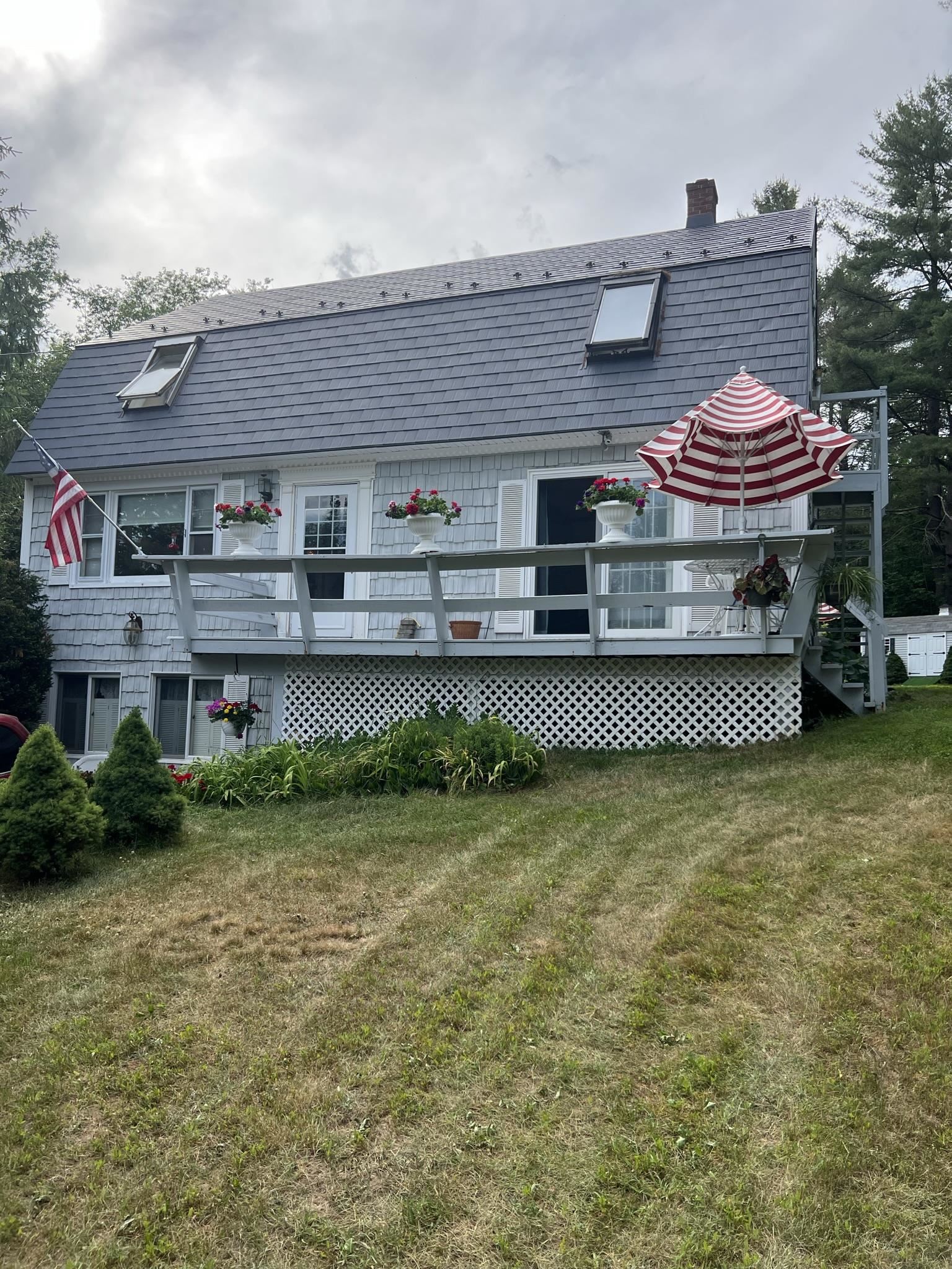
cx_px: 476
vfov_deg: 67.3
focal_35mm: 26
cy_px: 634
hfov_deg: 53.1
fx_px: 953
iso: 50
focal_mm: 5.7
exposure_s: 1/1901
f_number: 1.5
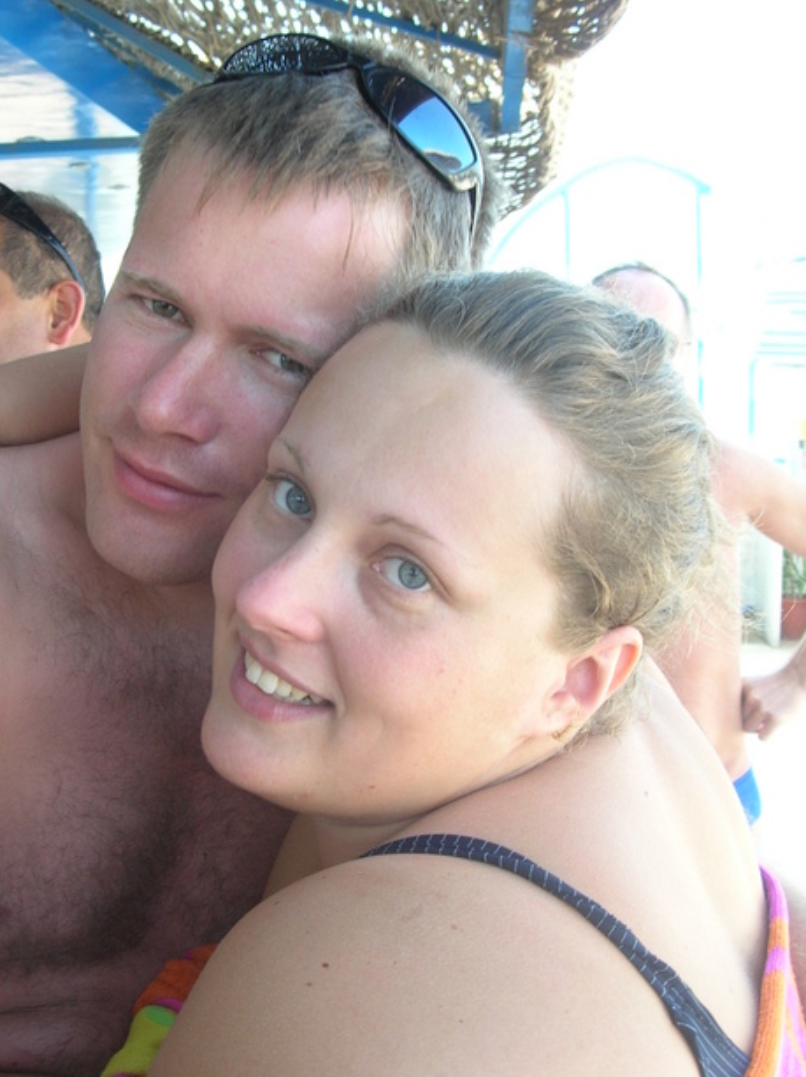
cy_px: 541
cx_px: 317
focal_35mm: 47
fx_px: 1461
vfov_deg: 40.5
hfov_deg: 30.8
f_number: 2.7
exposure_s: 1/56.3
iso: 50
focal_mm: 6
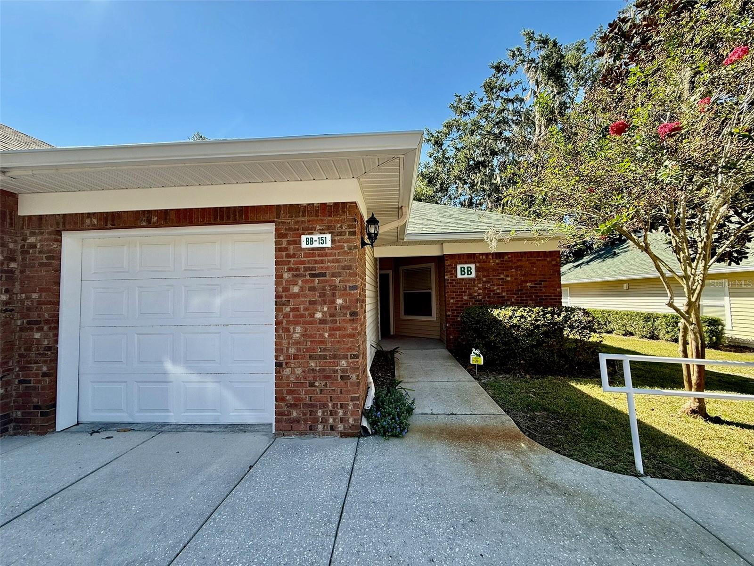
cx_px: 377
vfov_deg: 85.7
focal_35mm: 14
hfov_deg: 102.1
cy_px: 283
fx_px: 305
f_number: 2.2
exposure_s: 1/301
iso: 50
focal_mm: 2.22
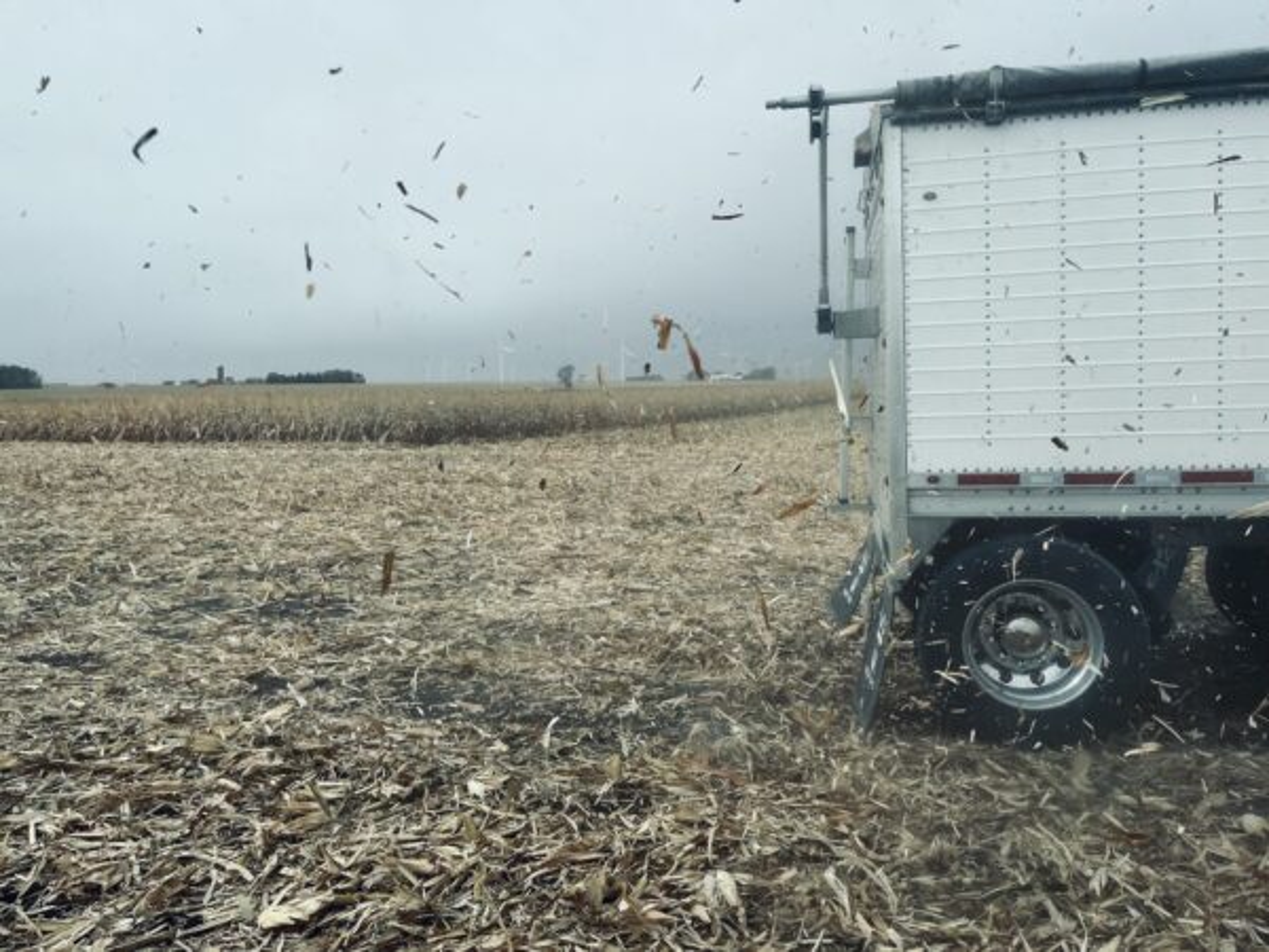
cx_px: 634
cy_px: 476
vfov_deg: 53.1
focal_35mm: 26
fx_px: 953
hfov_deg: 67.3
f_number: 1.6
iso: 50
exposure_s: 1/2688
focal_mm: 5.1
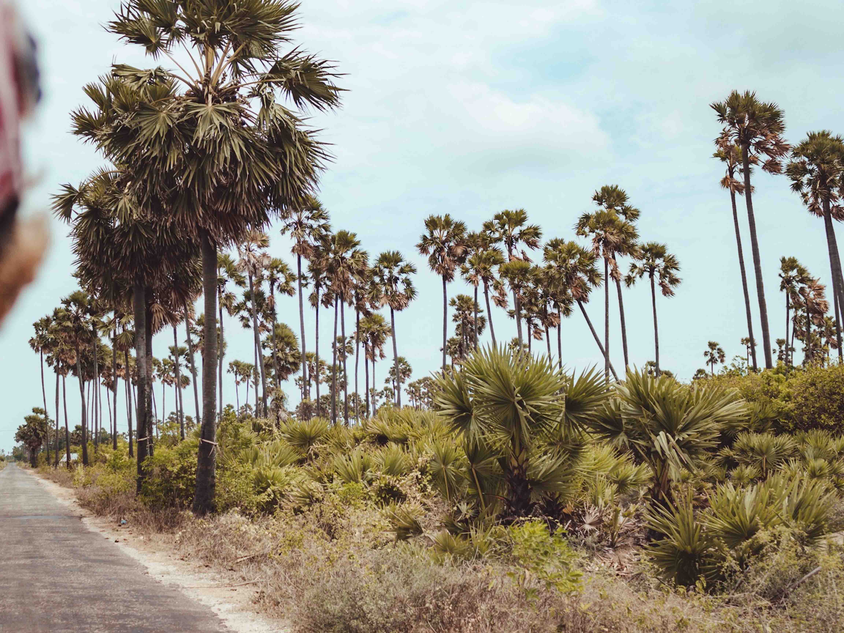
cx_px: 422
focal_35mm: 26
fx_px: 634
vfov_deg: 53.1
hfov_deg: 67.3
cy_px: 316
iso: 50
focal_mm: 3.81
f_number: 2.2
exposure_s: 1/1100
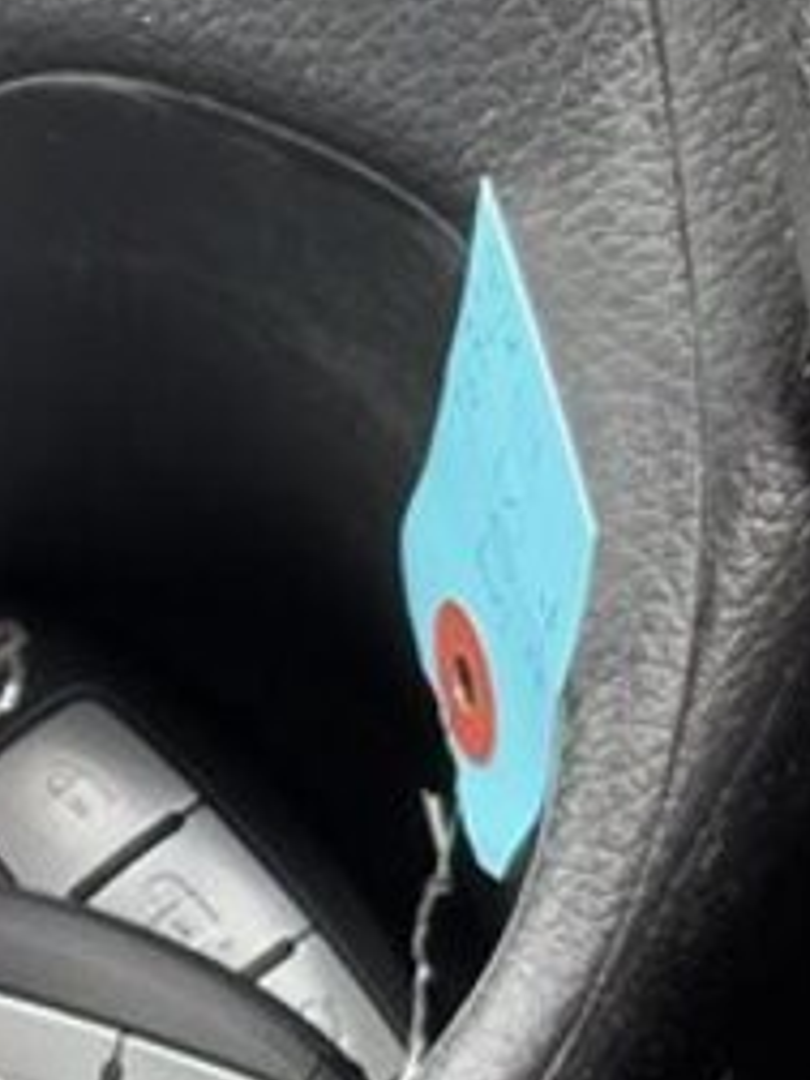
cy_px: 874
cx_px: -810
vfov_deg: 11.9
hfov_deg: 8.5
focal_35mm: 165
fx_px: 5148
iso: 50
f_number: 1.6
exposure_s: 1/60
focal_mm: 5.96
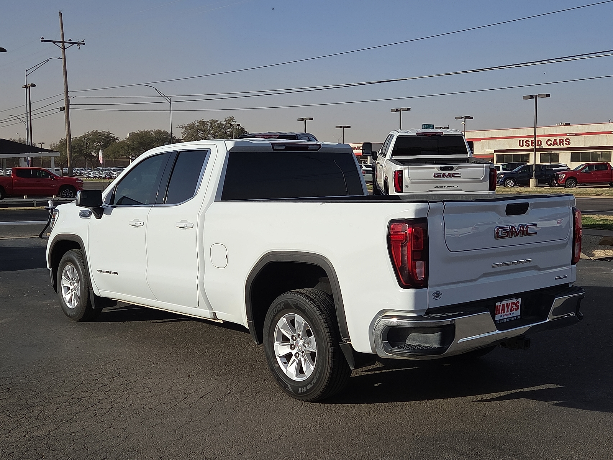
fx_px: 744
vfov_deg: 34.3
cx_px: 306
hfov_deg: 44.8
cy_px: 230
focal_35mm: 42
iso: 78
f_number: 1.8
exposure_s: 1/10000
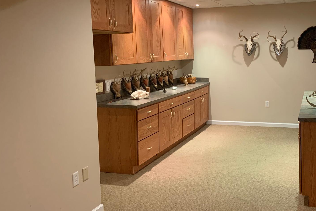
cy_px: 81
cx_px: 222
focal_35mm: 39
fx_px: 342
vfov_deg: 34.1
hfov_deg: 48.3
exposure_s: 1/40
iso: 320
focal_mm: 4.25
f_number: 1.8
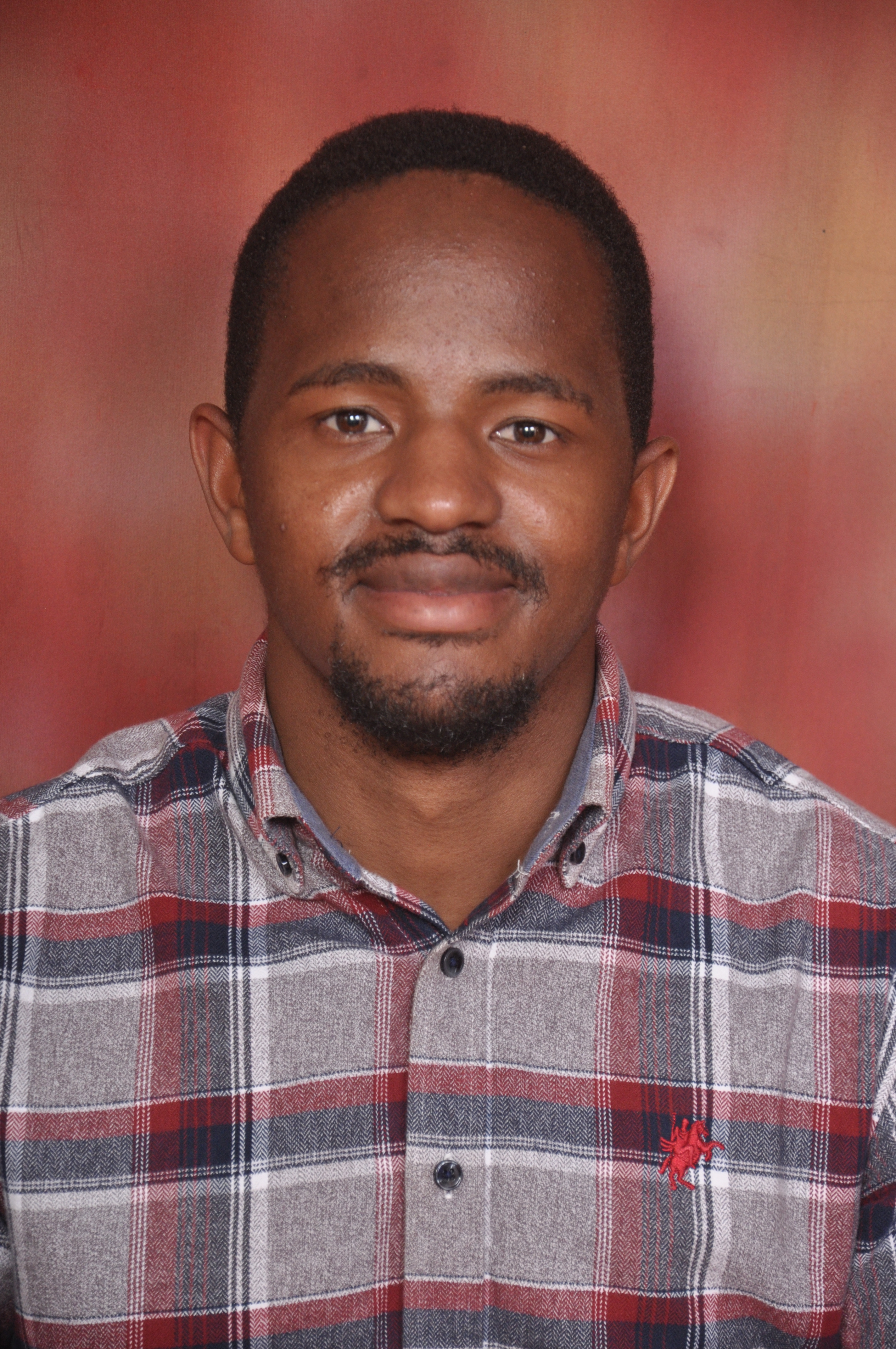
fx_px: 5895
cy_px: 674
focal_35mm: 158
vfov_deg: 13.1
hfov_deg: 8.7
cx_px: 448
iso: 500
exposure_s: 1/125
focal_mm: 105
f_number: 7.1
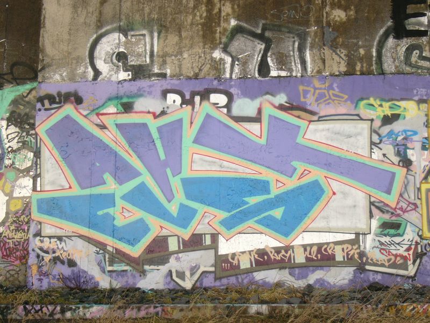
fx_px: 857
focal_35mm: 69
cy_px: 162
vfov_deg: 21.3
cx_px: 215
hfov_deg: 28.2
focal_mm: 11.5
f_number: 4
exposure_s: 1/100
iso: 50
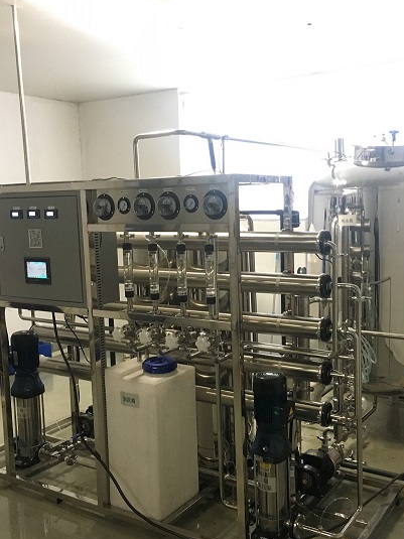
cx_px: 226
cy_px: 268
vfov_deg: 50.1
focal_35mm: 37
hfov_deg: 38.6
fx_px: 576
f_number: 2.2
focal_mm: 4.15
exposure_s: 1/25
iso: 200
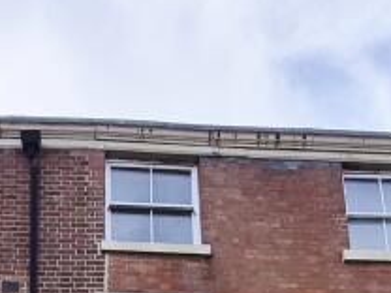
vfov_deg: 17.5
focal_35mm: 64
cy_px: 560
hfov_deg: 30.1
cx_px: 133
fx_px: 723
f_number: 2.2
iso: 40
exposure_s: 1/1667
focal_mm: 1.74
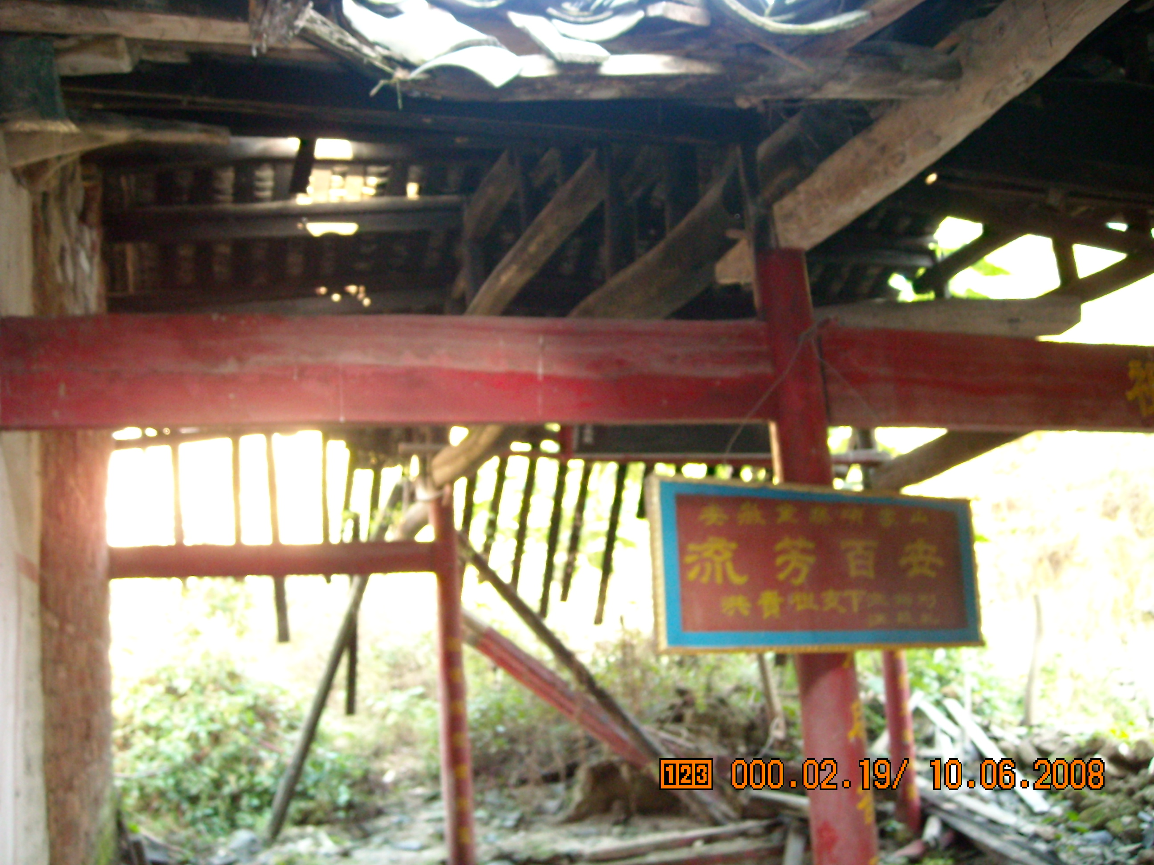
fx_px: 1167
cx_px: 577
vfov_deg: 40.7
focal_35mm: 35
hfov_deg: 52.6
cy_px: 432
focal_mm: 5.7
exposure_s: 1/30
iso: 400
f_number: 2.8
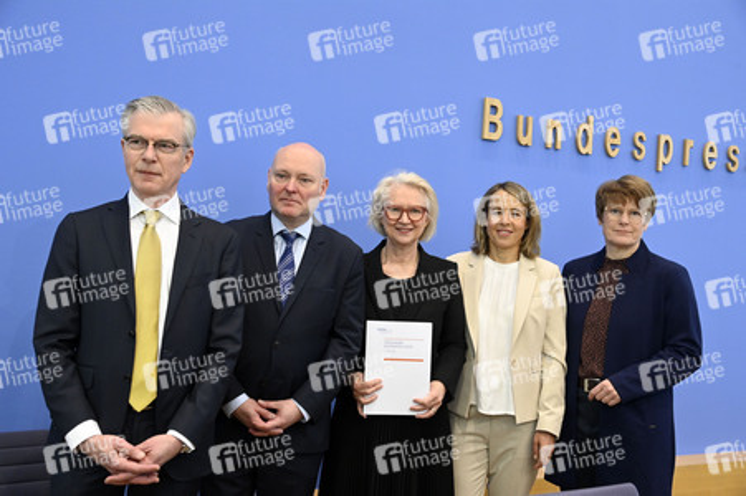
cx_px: 373
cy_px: 248
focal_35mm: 38
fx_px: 787
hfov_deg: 50.7
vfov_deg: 35.0
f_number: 5
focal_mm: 38
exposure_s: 1/400
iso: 4000
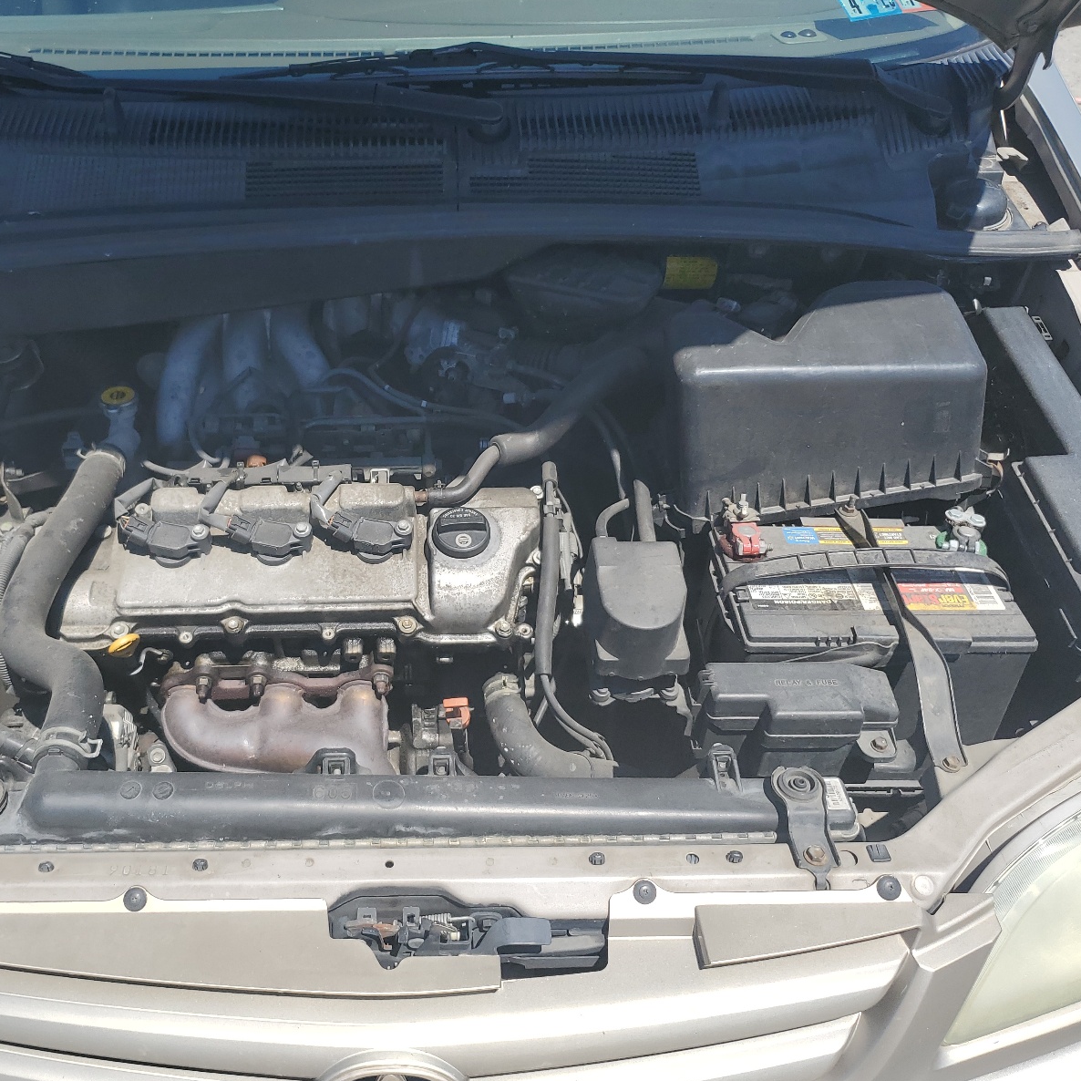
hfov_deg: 52.0
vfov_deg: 52.5
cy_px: 538
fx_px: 1095
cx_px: 408
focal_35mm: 31
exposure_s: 1/2500
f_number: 1.5
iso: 50
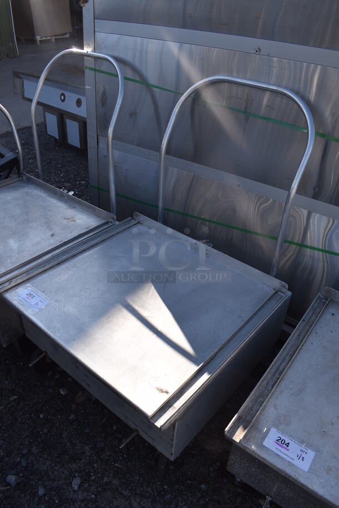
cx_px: 170
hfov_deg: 48.0
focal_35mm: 27
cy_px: 254
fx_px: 381
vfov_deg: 67.3
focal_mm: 18
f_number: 8
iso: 200
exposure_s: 1/400
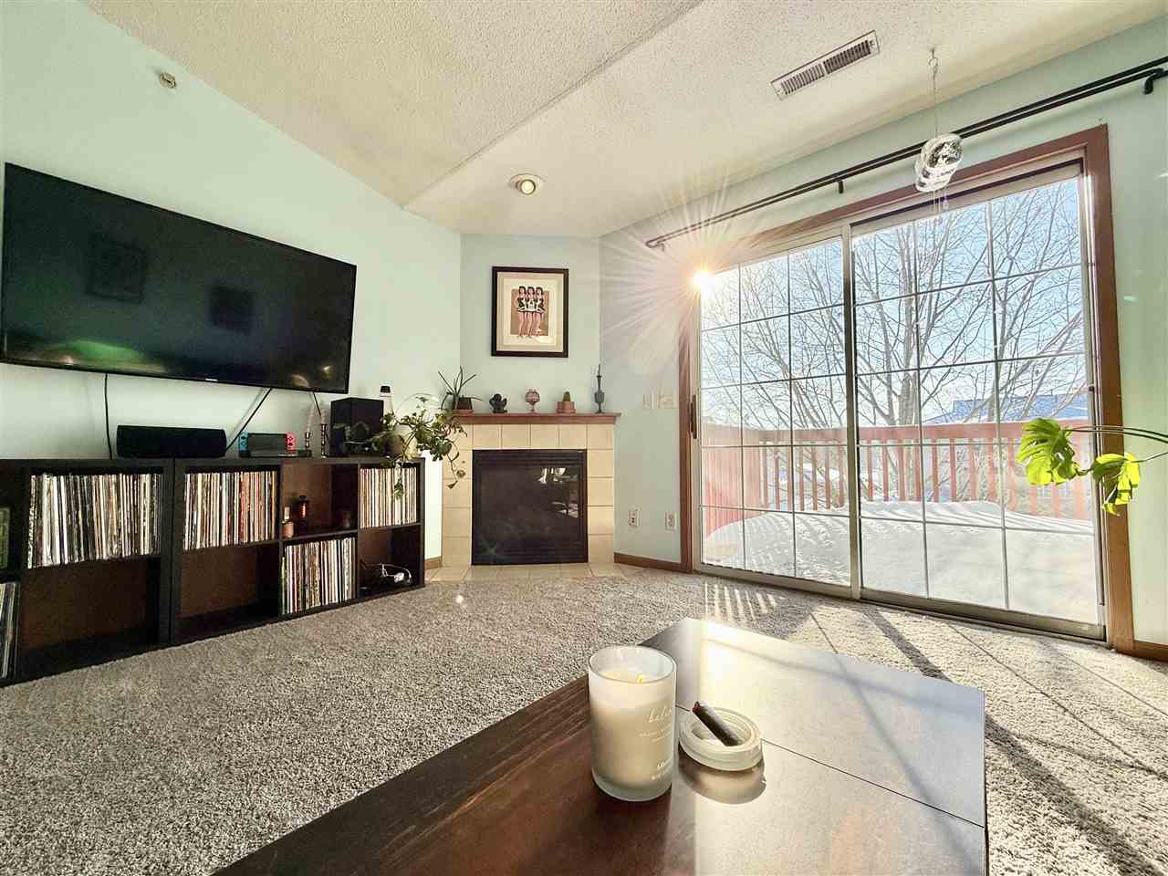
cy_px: 438
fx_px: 472
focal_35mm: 14
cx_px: 584
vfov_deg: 85.7
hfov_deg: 102.1
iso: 64
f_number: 2.2
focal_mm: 2.22
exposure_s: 1/510
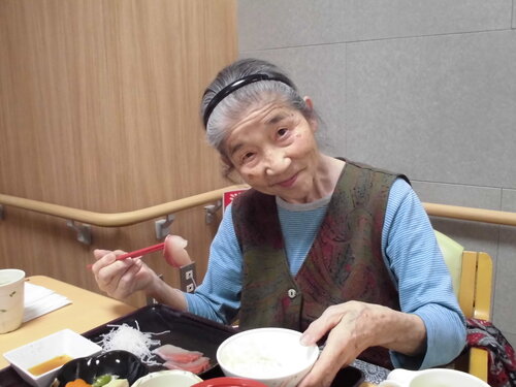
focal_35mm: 34
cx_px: 258
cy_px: 194
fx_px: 507
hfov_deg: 54.0
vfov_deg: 41.8
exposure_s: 1/60
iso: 800
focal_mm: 6.1
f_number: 4
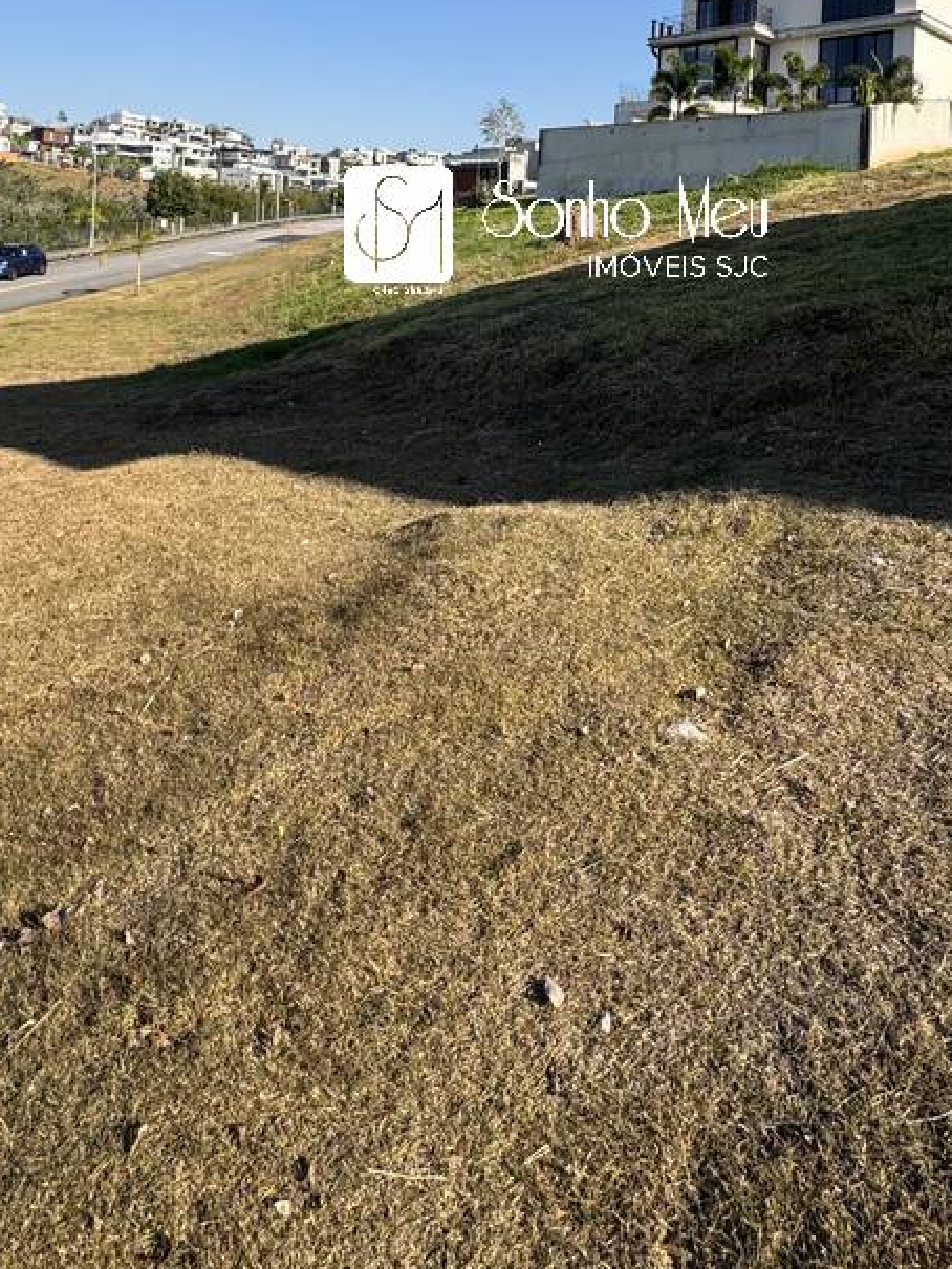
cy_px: 231
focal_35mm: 25
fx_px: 916
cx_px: 556
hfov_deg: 54.6
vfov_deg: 62.7
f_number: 2.2
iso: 50
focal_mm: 2.22
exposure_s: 1/1323
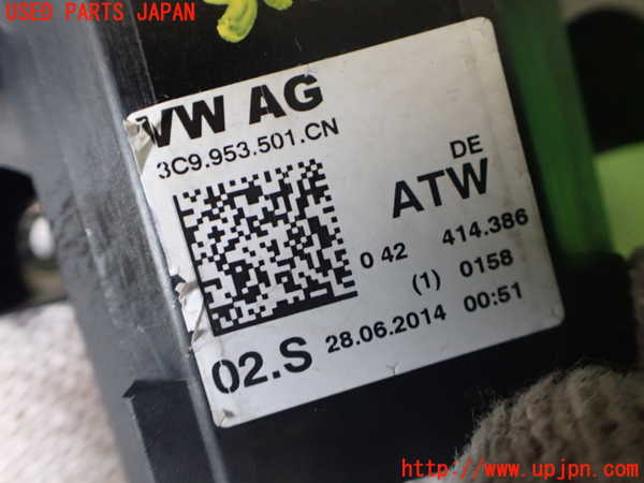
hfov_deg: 60.0
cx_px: 322
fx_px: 558
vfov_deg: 46.8
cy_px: 242
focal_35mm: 30
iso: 800
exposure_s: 1/125
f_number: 2.3
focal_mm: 5.4
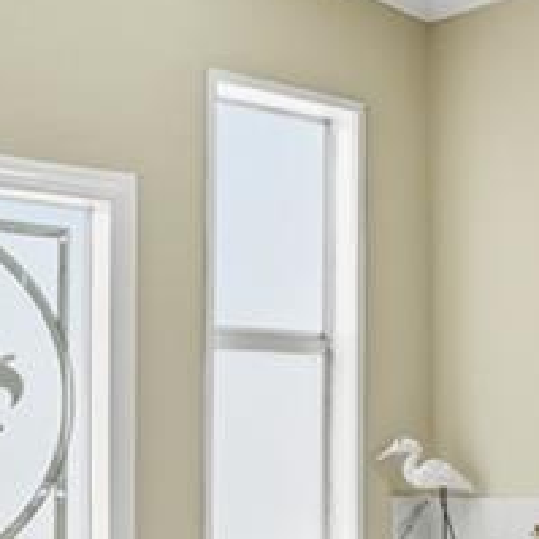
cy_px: 429
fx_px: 1233
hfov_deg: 22.9
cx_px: 620
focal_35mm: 70
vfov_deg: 24.3
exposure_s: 1/320
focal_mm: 16
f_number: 9
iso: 200
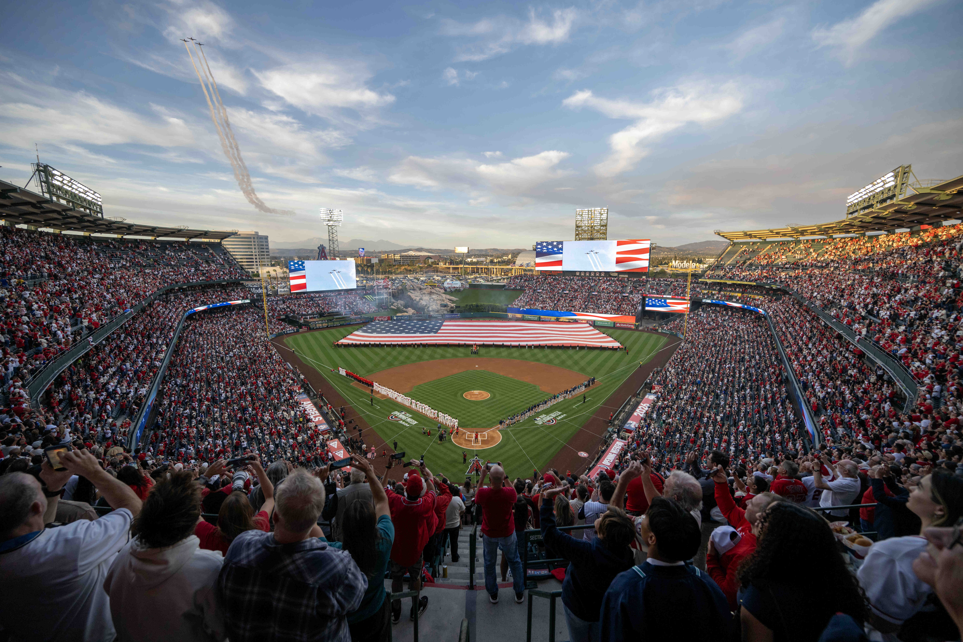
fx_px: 374
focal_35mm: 14
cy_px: 321
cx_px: 482
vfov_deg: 81.2
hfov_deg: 104.3
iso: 320
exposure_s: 1/500
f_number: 4
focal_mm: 14
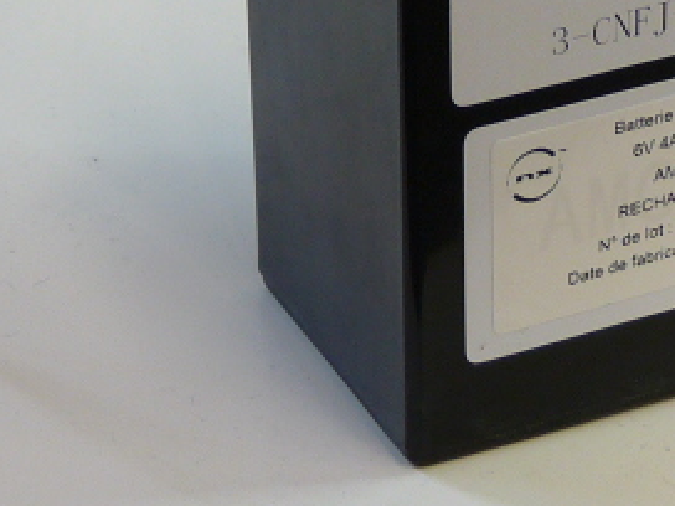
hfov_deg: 11.8
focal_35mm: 167
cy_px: -45
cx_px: 472
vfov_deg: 8.8
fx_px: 3256
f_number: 3
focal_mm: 7.1
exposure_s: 1/30
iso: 125
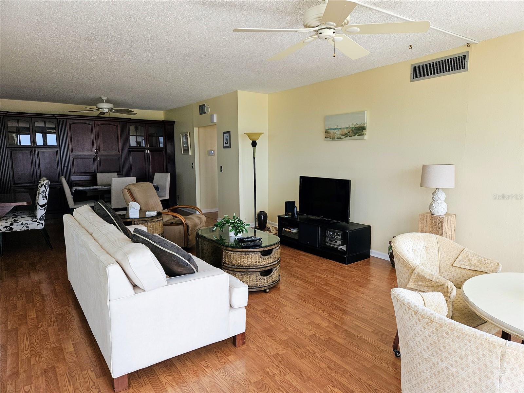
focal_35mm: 23
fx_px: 348
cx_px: 262
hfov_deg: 73.9
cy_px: 196
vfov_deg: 58.9
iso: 32
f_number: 1.8
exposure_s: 1/120
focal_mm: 5.4
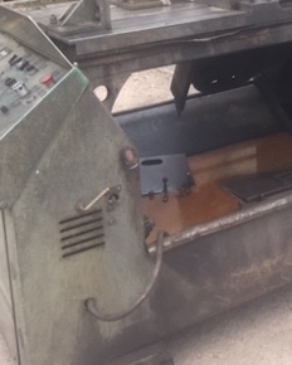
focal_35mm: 64
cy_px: -15
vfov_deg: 27.5
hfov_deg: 23.0
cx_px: 279
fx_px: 691
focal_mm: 4.15
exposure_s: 1/60
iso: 32
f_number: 2.2
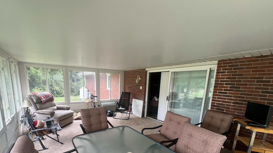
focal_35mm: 15
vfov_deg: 68.1
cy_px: 105
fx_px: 109
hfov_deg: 102.9
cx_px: 130
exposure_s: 1/99
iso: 125
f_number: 1.8
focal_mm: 1.57
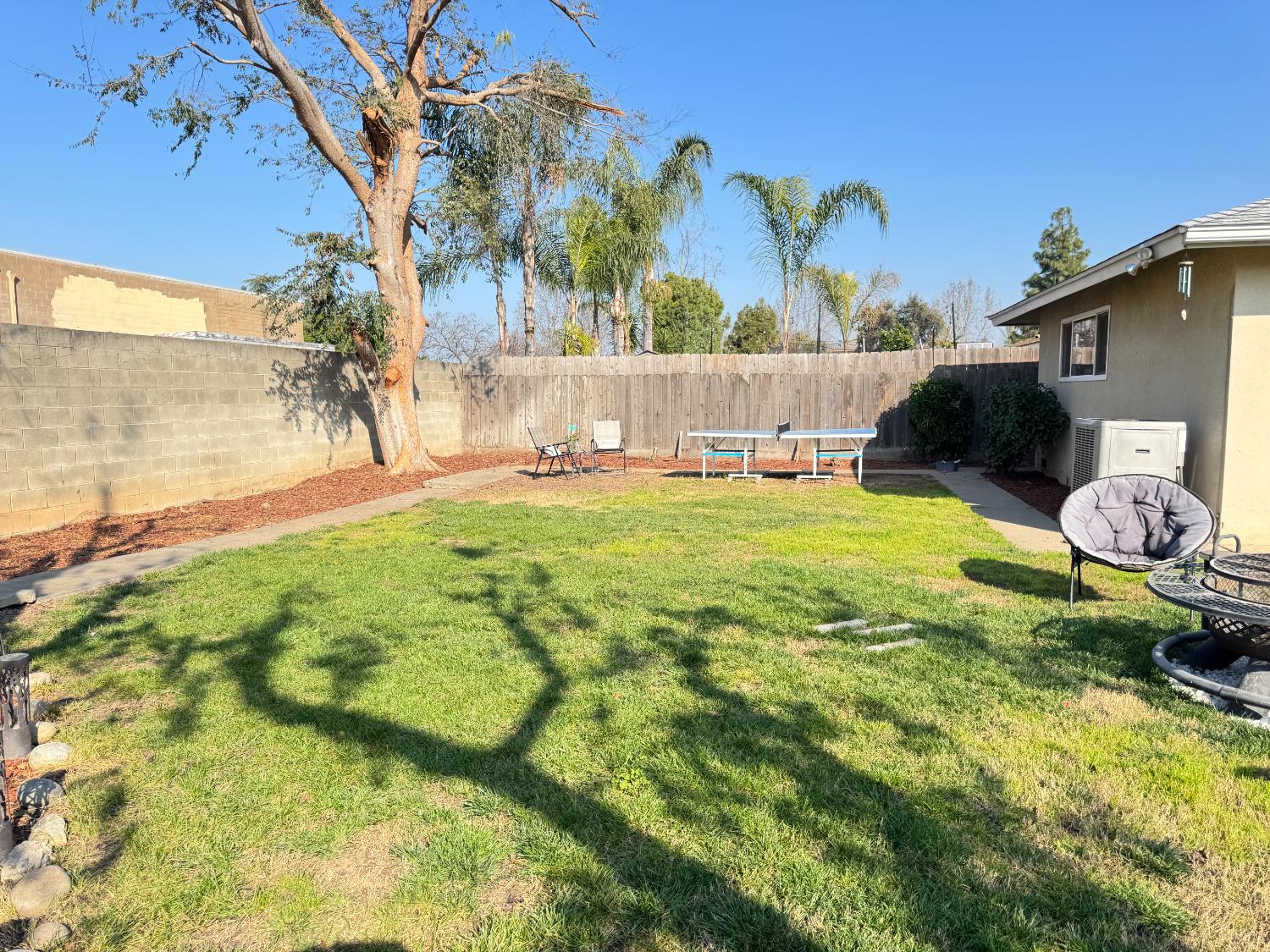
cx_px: 635
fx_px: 881
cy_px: 476
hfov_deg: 71.6
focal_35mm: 24
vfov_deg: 56.8
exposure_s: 1/1425
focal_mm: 6.76
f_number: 1.78
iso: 80
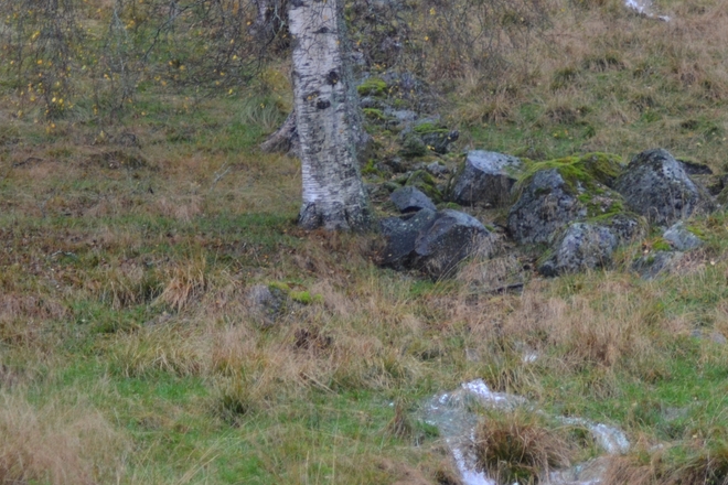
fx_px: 4689
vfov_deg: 5.9
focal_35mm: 232
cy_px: 240
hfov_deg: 8.9
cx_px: 547
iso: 800
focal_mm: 85
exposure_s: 1/125
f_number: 4
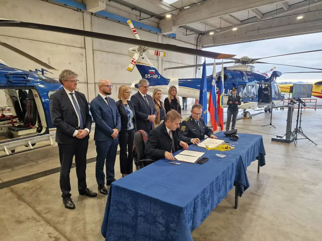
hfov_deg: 73.9
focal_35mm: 23
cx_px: 161
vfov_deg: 58.9
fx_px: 214
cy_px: 120
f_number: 1.8
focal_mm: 6.4
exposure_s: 1/100
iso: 125
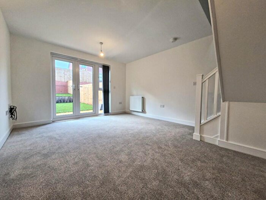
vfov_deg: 89.9
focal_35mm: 13
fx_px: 100
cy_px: 100
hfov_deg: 106.2
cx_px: 133
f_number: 2.2
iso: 125
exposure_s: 1/50
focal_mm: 1.74
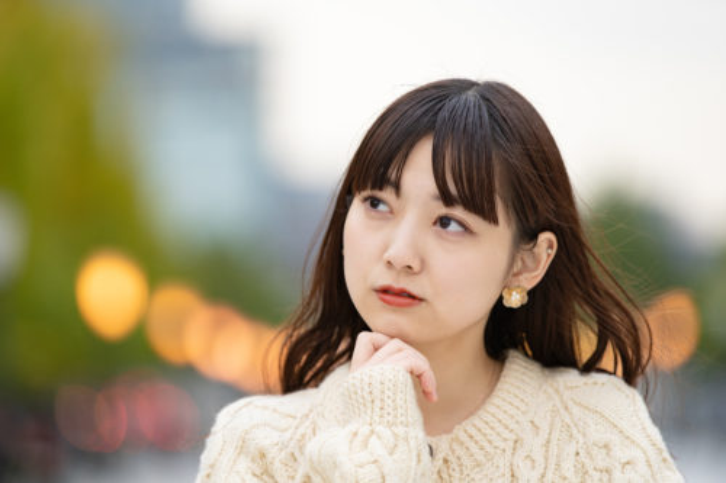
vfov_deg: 6.9
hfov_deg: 10.3
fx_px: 4032
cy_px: 242
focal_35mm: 200
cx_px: 363
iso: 400
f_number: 3.5
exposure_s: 1/160
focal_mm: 200
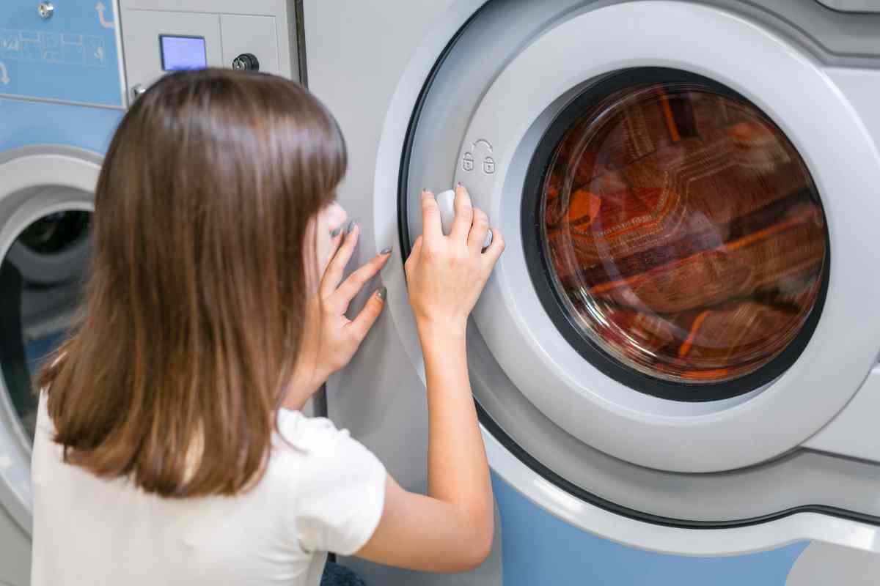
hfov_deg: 36.2
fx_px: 1344
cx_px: 440
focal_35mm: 55
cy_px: 293
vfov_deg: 24.6
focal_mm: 55
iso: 320
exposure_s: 1/125
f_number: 2.2
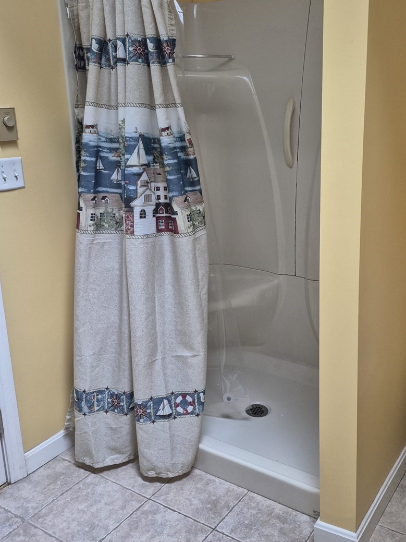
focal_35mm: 34
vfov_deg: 53.7
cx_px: 283
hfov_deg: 41.0
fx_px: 532
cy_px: 224
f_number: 1.8
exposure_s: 1/60
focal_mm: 5.4
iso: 800
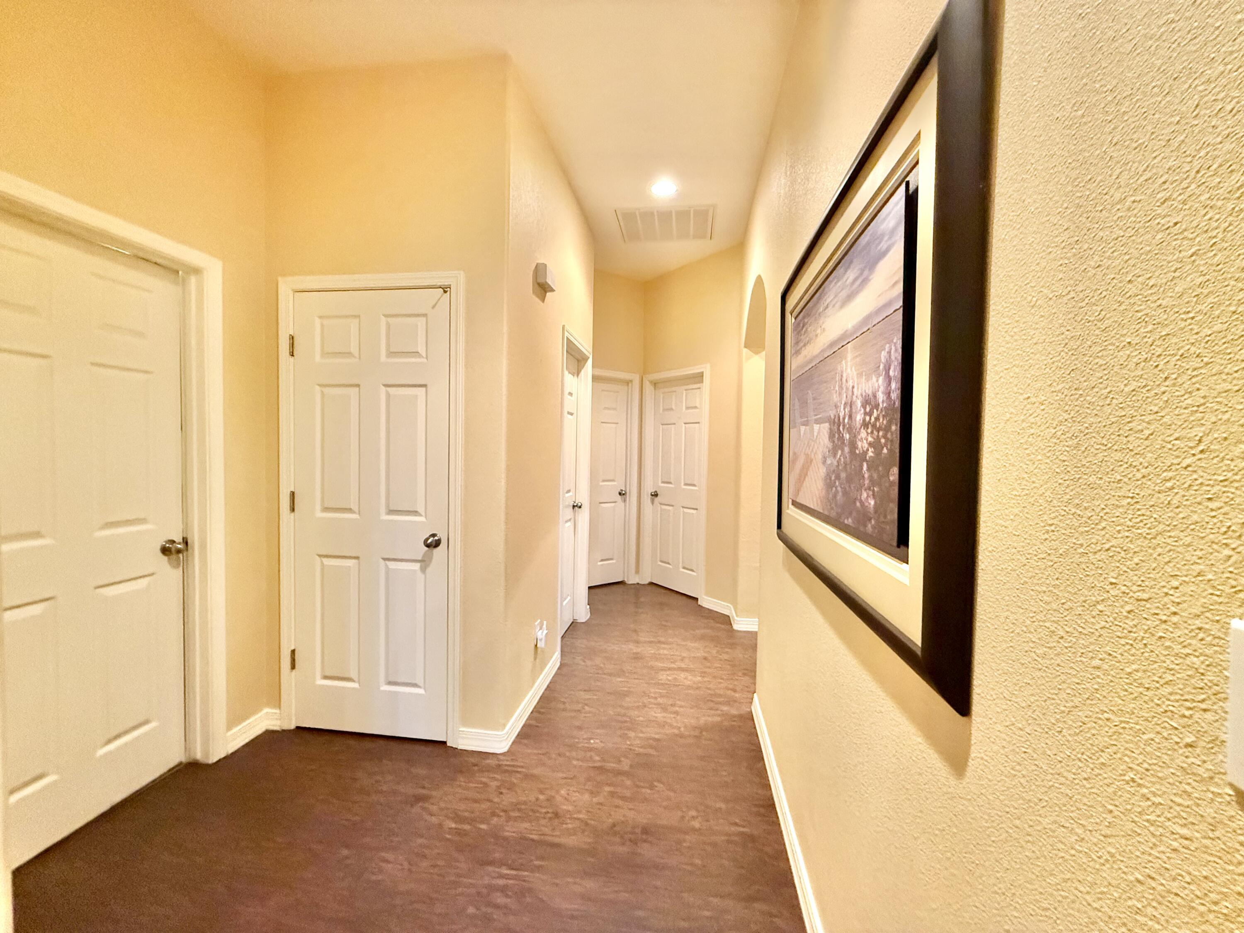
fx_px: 503
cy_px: 466
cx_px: 622
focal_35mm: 14
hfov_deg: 102.1
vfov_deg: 85.7
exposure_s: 1/60
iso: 800
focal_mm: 2.22
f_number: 2.2
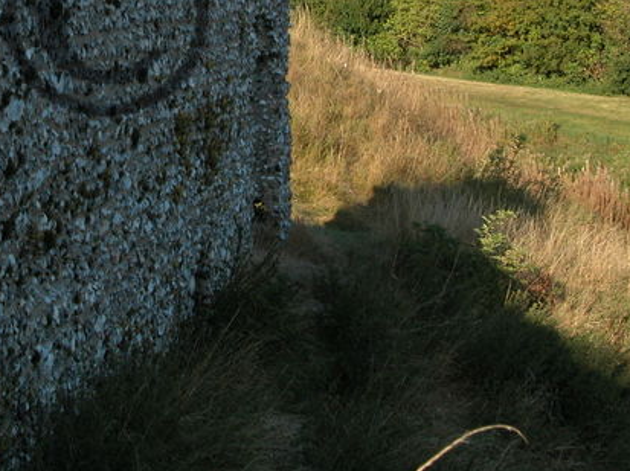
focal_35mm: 128
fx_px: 2328
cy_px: 17
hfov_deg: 15.3
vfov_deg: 11.5
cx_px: 105
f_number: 5.8
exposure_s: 1/216
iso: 100
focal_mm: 16.8
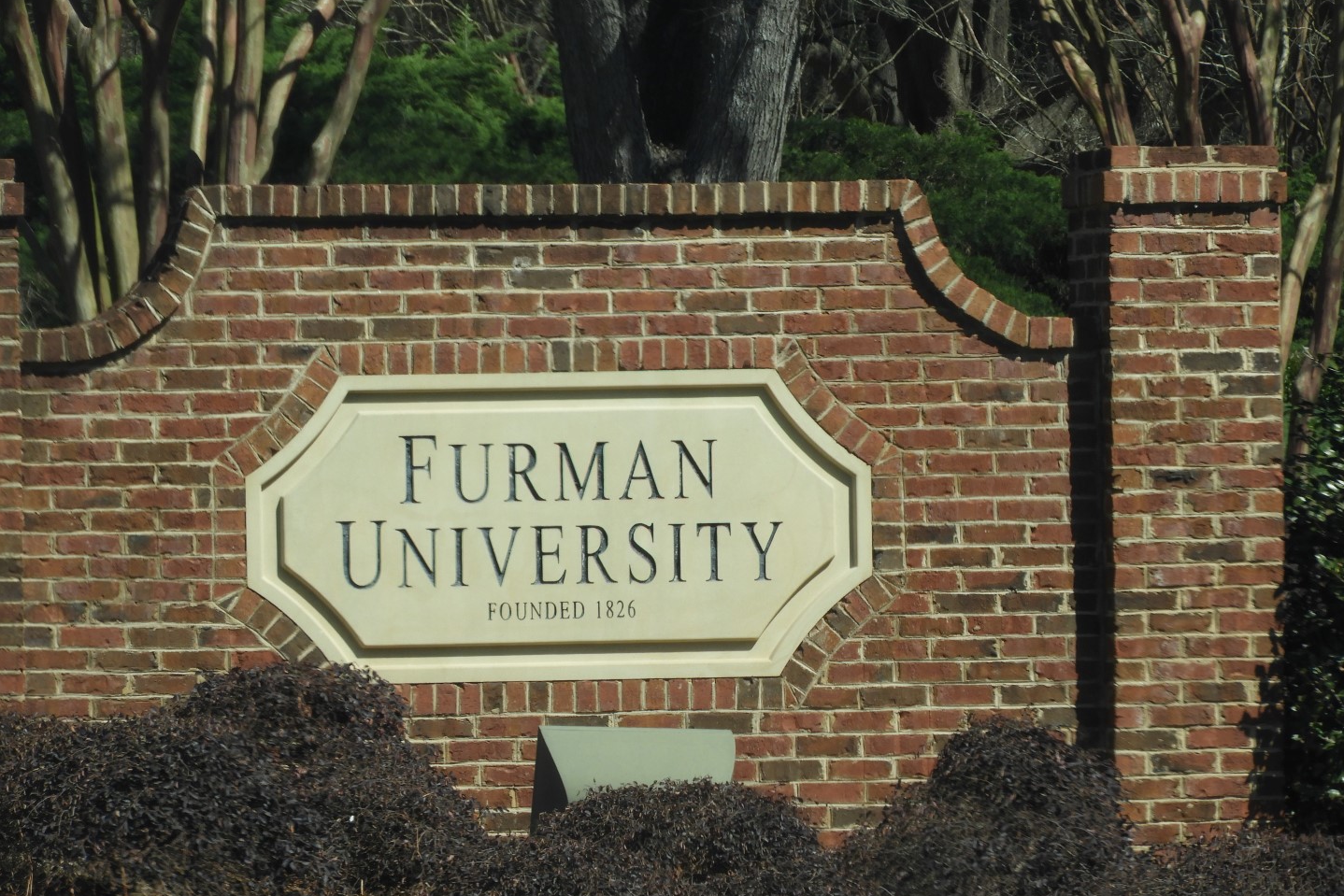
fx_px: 14000
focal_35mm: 375
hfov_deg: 5.5
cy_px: 424
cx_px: 672
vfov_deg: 3.7
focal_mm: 64.5
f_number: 5.6
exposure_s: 1/400
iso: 100
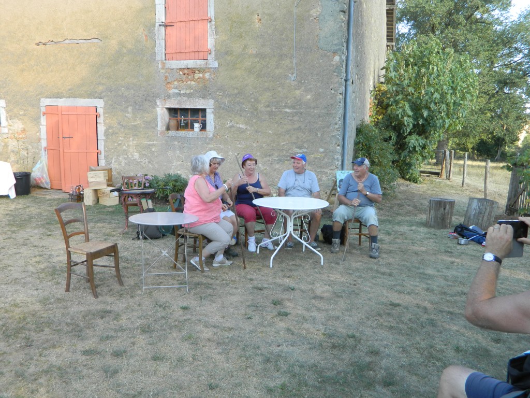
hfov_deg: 58.4
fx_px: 475
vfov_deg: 45.4
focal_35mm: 31
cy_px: 199
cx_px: 265
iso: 80
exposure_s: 1/125
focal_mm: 5.6
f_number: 3.2
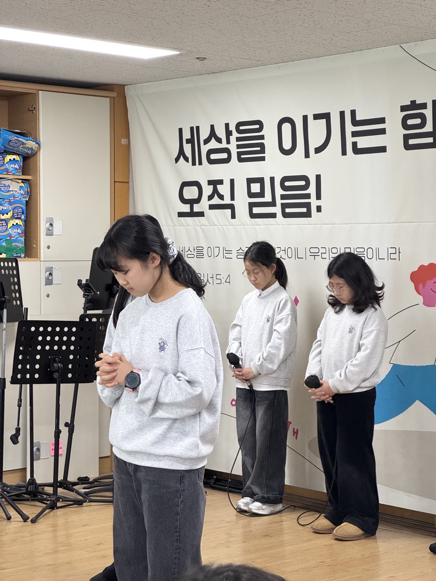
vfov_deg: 25.3
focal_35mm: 77
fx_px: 1293
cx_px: 218
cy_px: 290
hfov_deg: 19.1
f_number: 2.8
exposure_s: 1/60
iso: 250
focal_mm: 9
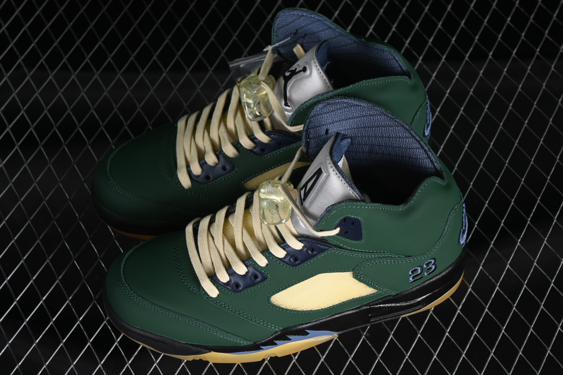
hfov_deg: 27.0
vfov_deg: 18.2
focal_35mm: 75
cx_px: 282
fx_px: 1173
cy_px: 188
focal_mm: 50
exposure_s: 1/50
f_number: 6.3
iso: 160
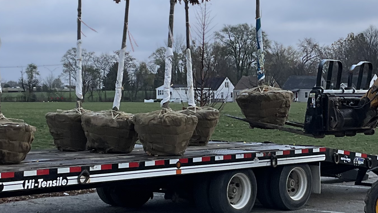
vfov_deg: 12.9
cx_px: 282
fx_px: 942
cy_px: 93
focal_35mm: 94
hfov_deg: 22.5
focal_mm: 3
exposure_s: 1/394
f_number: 1.8
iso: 25
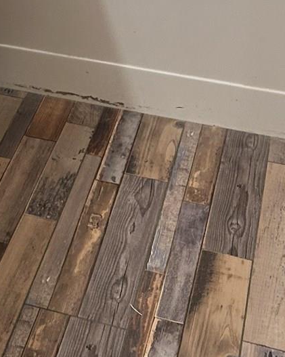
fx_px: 1171
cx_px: -116
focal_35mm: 111
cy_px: -245
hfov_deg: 13.2
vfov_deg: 15.4
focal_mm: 5.7
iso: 80
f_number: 1.5
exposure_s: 1/120
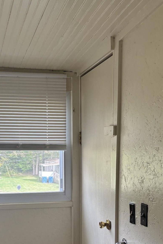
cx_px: 70
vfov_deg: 35.1
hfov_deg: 25.0
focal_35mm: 54
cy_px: 211
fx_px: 367
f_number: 1.6
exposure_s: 1/120
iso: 80
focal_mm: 5.96
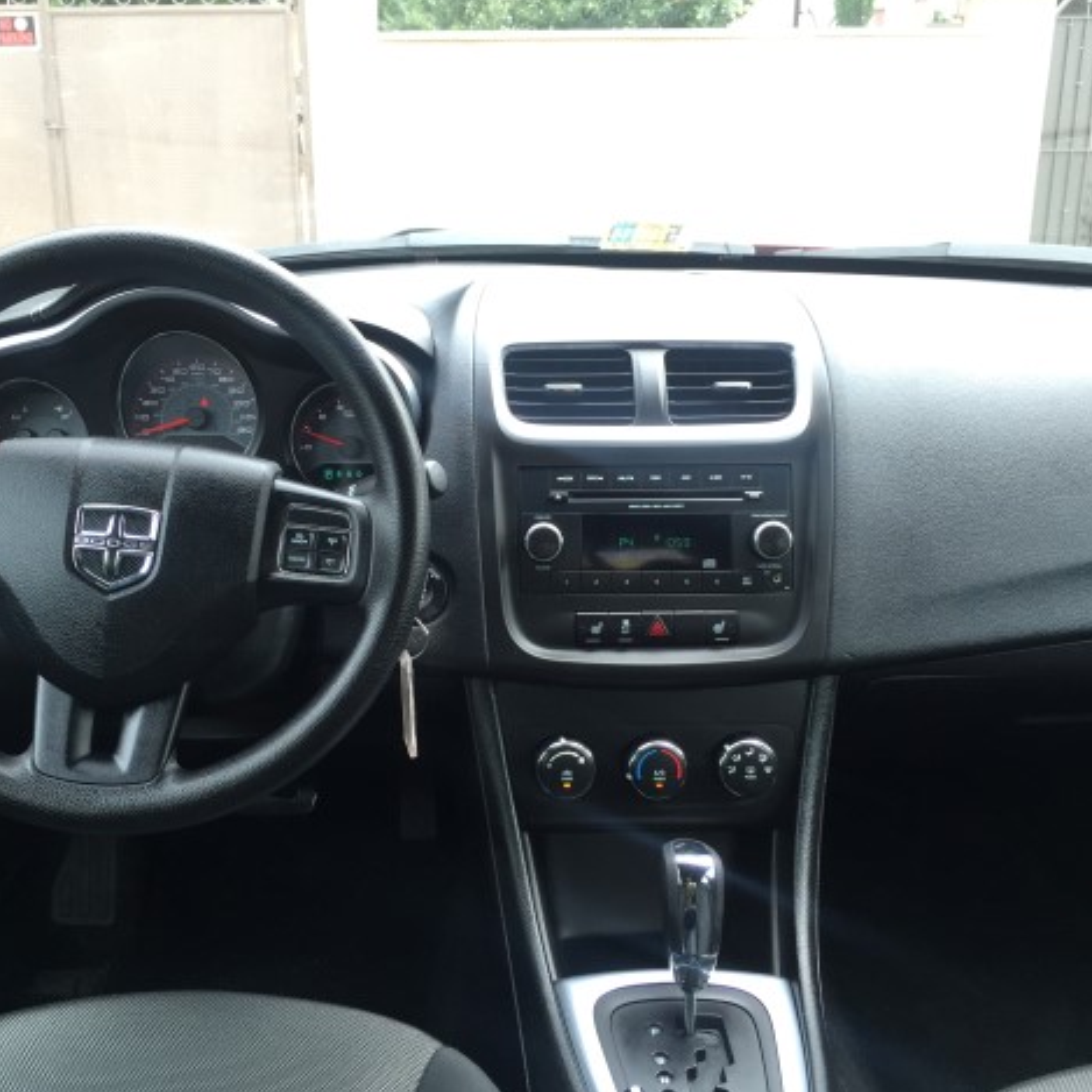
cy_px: 545
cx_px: 461
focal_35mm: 35
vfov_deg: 47.2
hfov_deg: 47.1
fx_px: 1249
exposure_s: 1/120
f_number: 2.2
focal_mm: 4.15
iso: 40
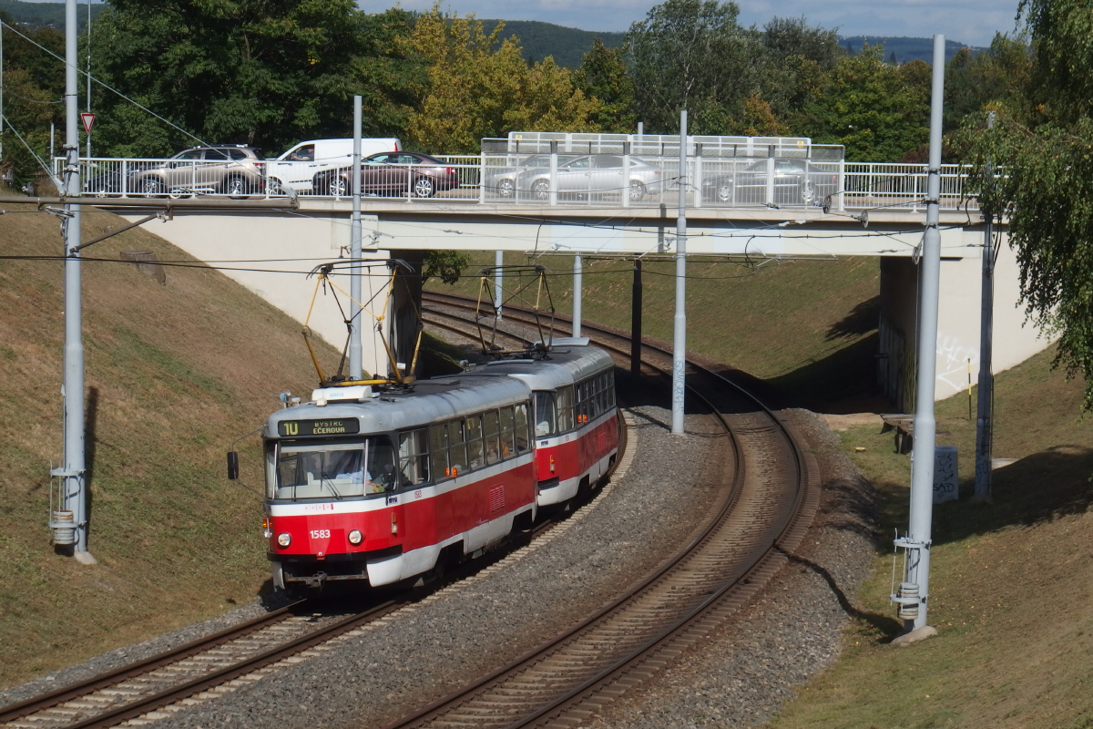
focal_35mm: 107
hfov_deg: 19.1
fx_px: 3248
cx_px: 546
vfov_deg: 12.8
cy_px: 364
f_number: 7.1
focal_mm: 19
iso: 100
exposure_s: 1/800
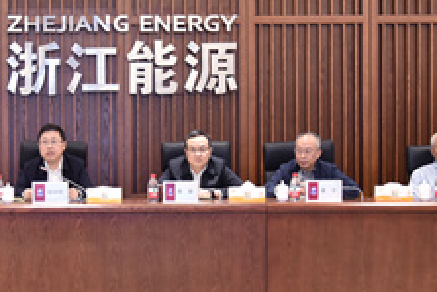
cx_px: 100
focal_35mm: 94
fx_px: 1142
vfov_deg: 14.6
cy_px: 155
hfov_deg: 21.4
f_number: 4
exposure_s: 1/100
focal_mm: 35
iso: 1000
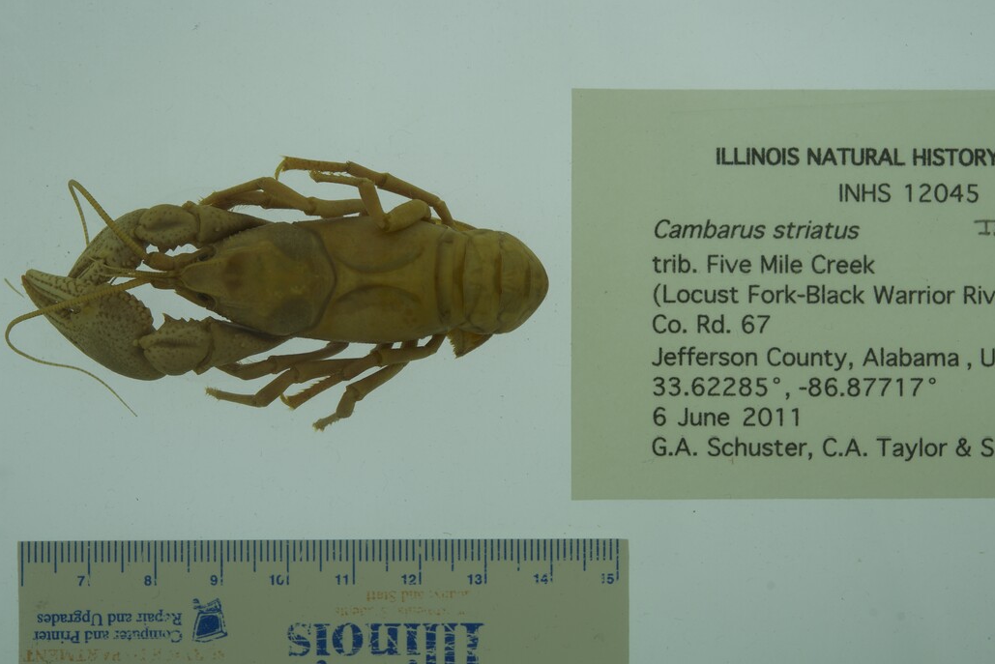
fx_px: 1935
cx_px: 560
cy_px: 309
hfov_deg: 28.8
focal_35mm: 70
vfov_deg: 19.5
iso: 50
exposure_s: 1/100
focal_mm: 60
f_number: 9
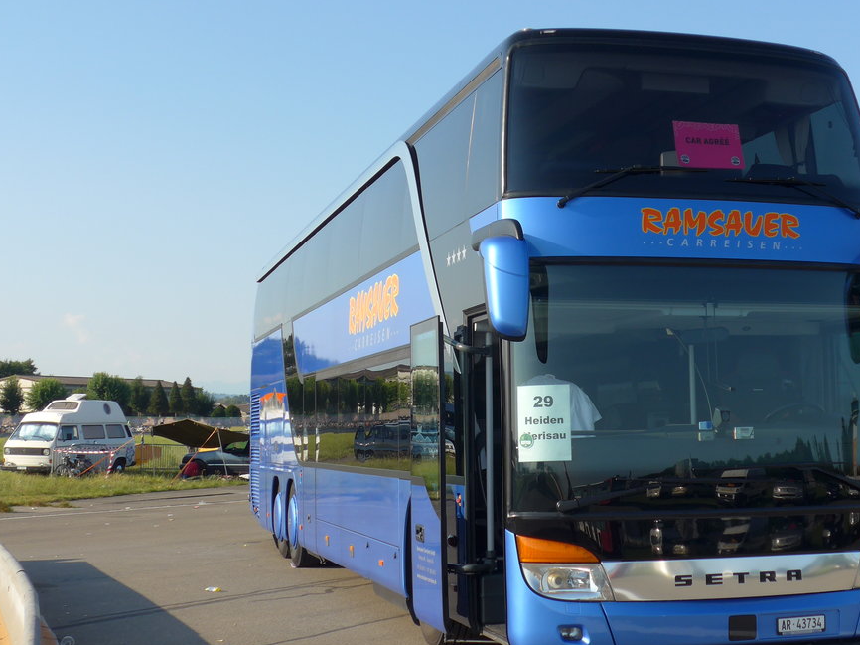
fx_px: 1515
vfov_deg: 24.0
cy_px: 293
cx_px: 572
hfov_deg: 31.4
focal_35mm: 61
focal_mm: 9
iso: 80
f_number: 2.8
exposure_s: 1/1000
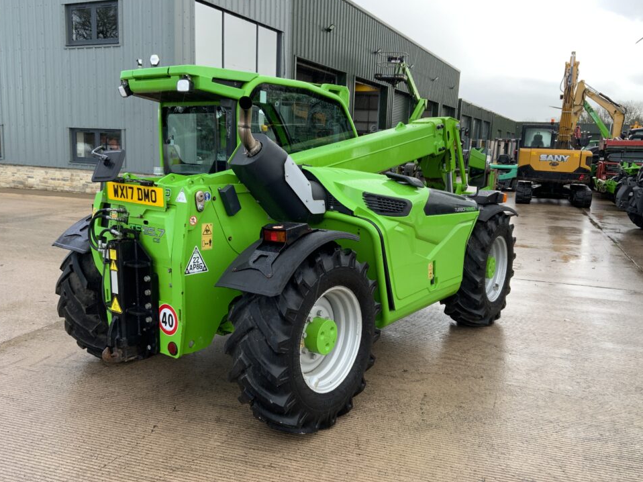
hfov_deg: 58.4
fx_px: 576
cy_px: 240
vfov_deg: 45.4
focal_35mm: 31
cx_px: 324
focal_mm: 3
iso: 25
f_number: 1.8
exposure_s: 1/122
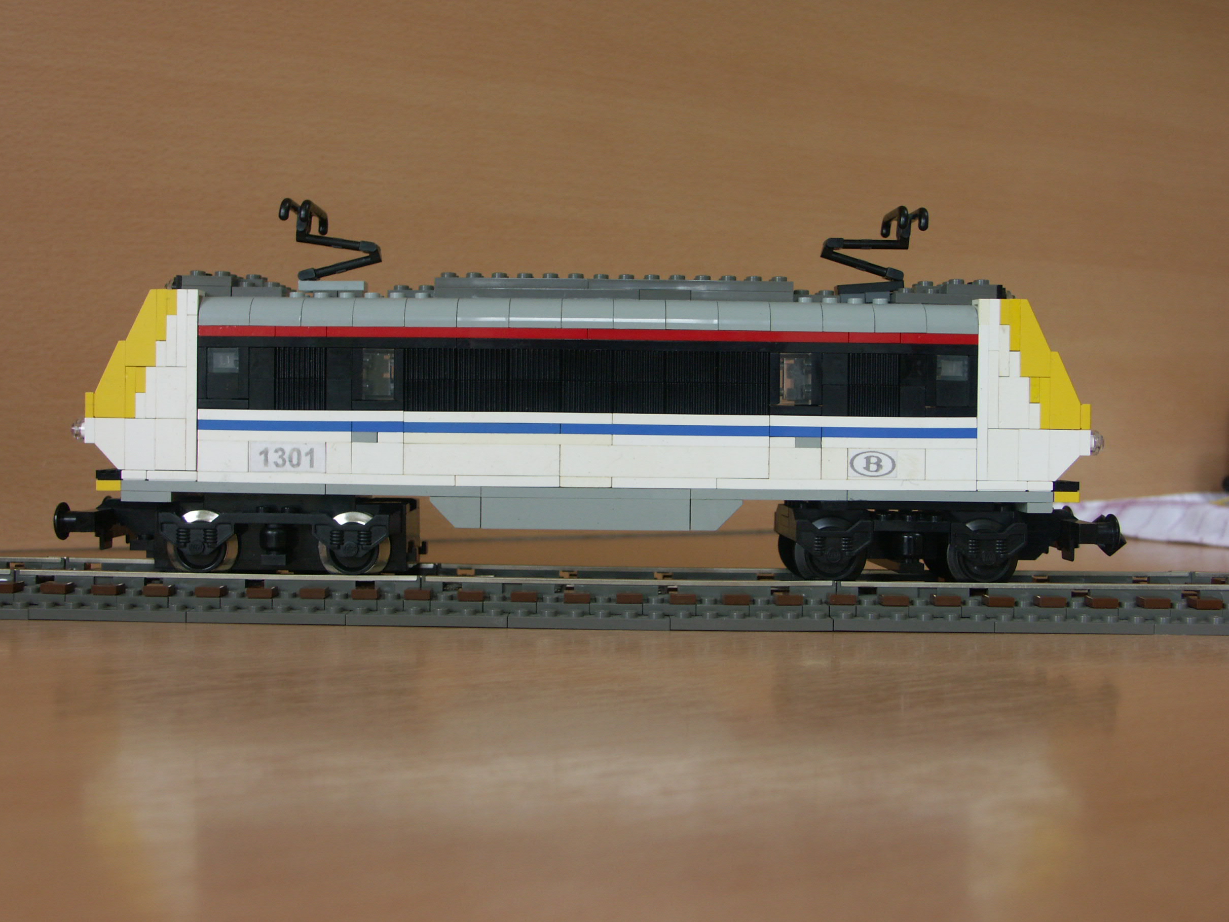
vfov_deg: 37.7
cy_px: 444
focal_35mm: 38
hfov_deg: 49.0
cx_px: 601
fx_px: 1349
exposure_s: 1/50
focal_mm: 9.36
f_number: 2.8
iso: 100
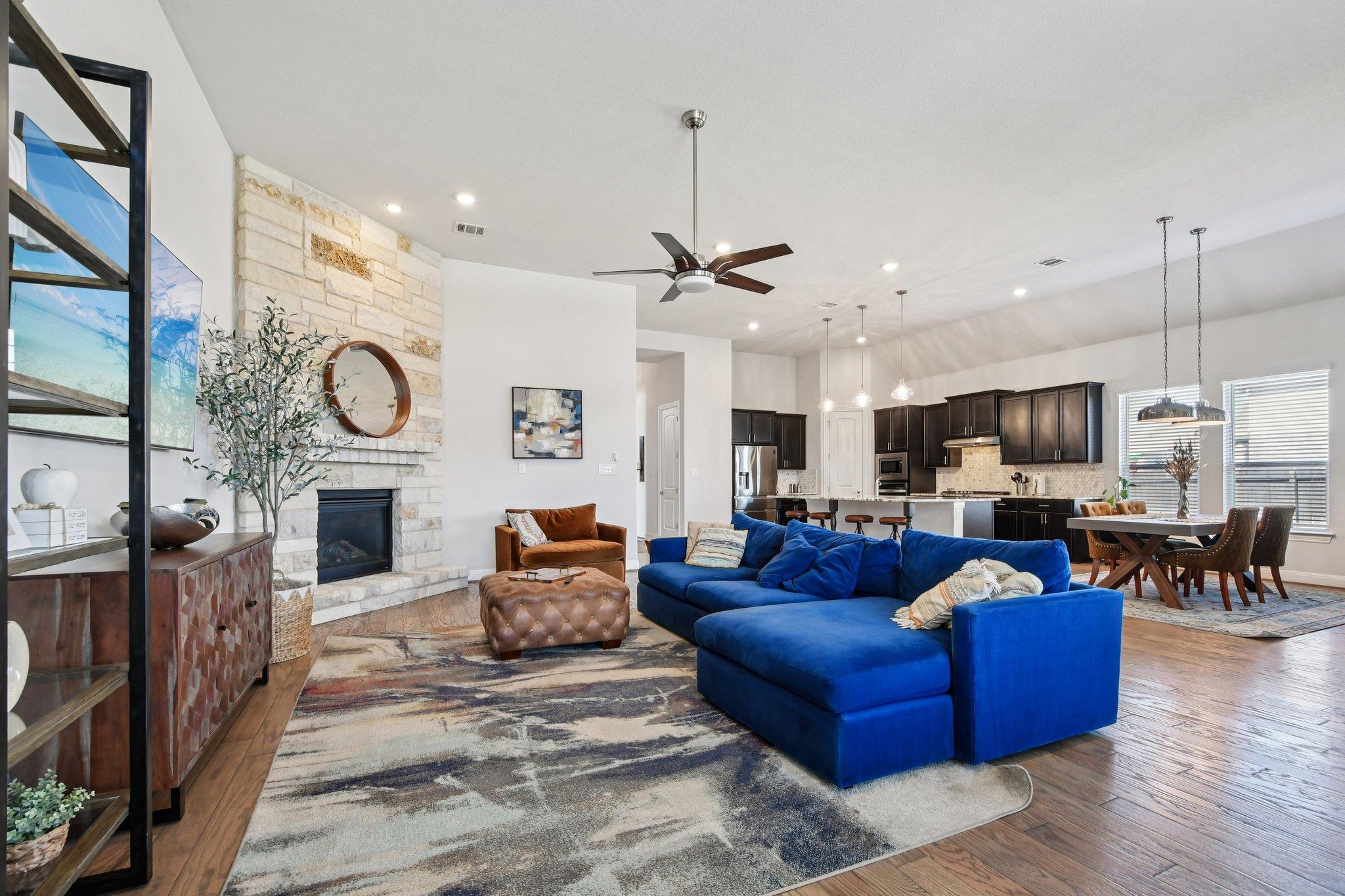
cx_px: 672
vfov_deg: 77.3
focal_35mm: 15
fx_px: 560
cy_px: 448
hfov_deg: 100.4
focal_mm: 10
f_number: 8
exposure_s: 1/8
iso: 400
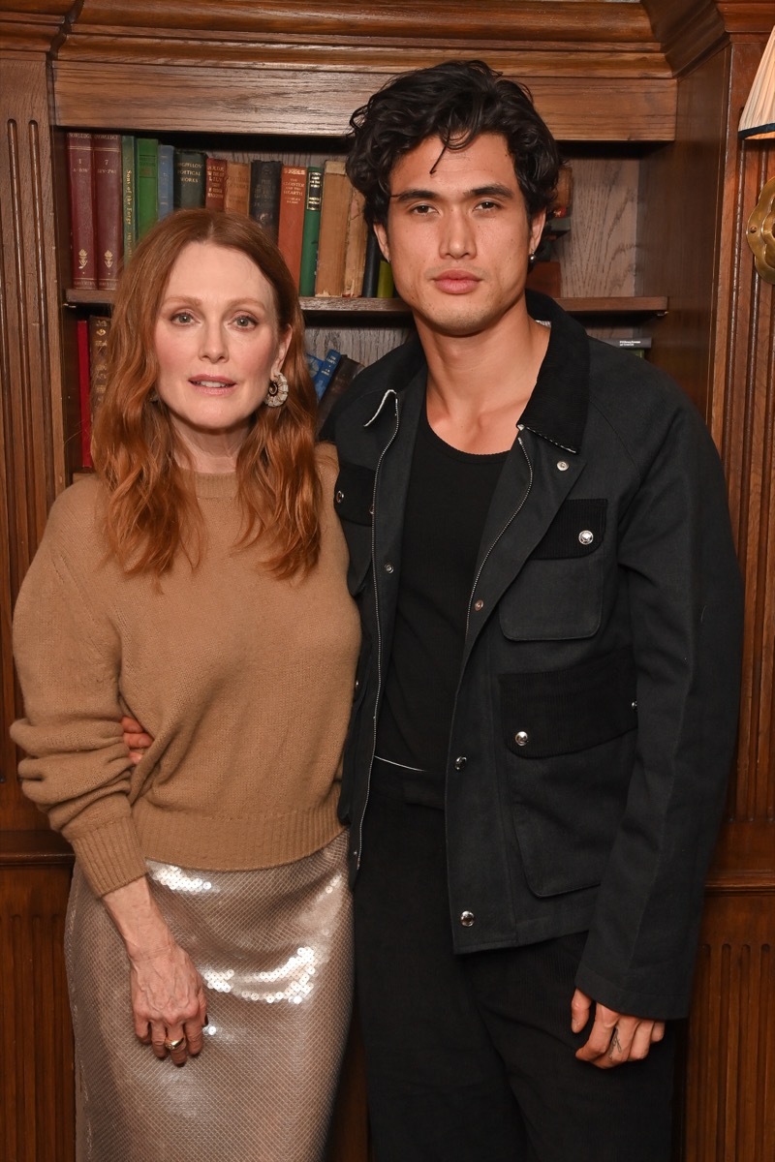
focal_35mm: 46
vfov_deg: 42.7
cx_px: 388
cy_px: 581
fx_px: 1485
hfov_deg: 29.2
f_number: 8
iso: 1250
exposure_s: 1/160
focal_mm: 46
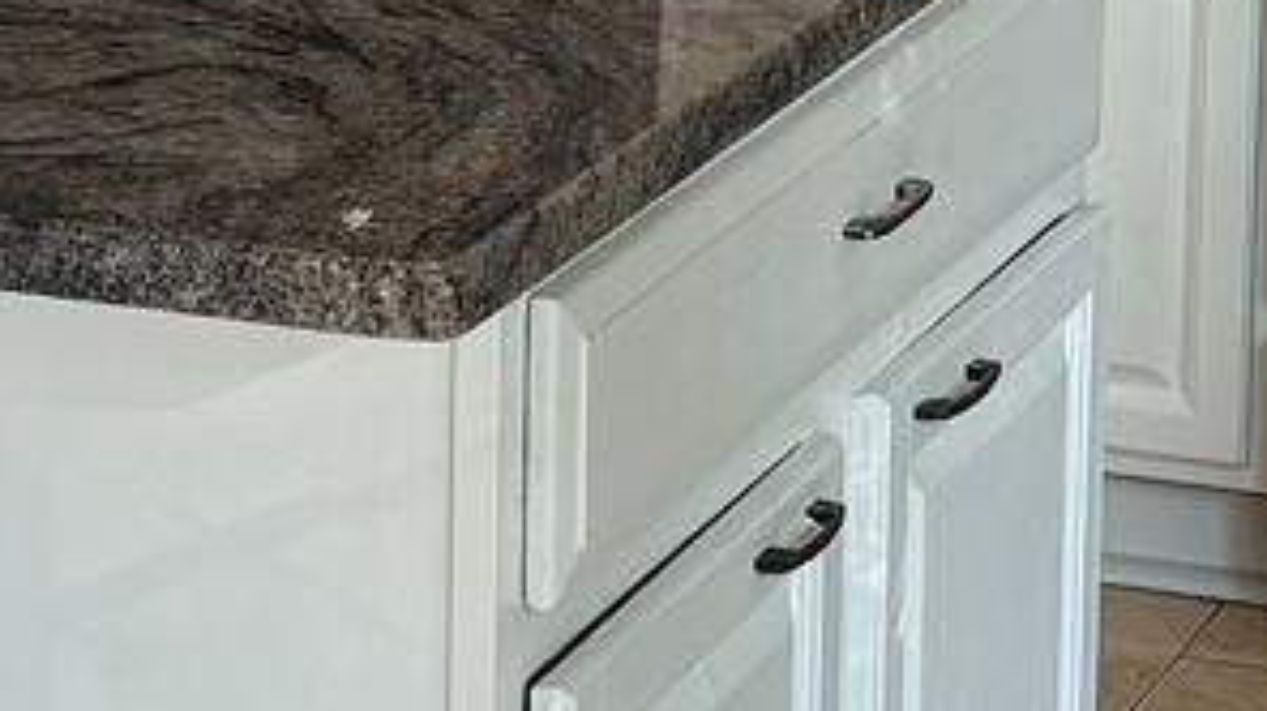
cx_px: 167
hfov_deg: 11.8
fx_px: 6076
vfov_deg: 6.6
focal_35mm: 181
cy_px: -167
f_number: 1.78
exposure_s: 1/60
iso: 100
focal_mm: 6.76
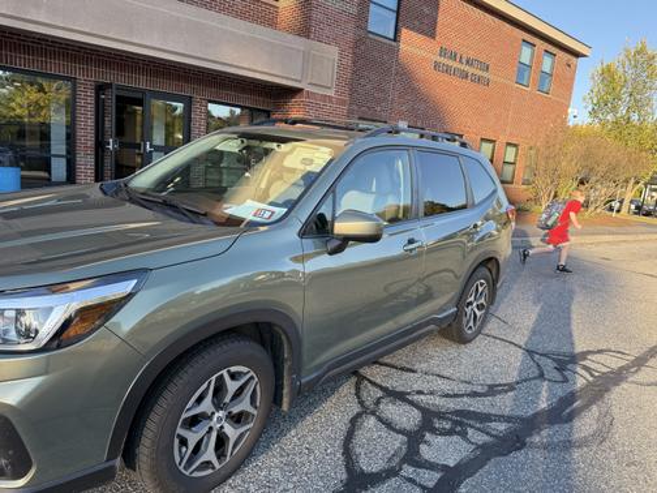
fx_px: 456
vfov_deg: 56.8
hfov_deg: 71.6
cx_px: 328
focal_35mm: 24
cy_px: 246
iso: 80
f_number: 1.78
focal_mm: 6.76
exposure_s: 1/521
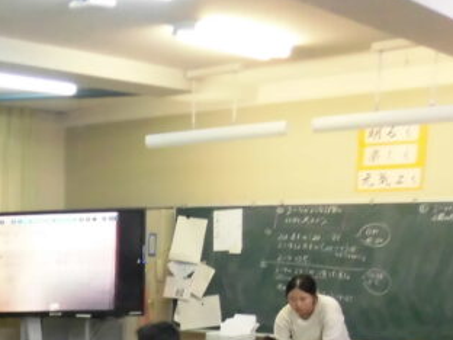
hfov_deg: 27.3
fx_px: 824
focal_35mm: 63
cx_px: -81
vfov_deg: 21.1
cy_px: 441
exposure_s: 1/40
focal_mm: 4.3
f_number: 3.1
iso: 320
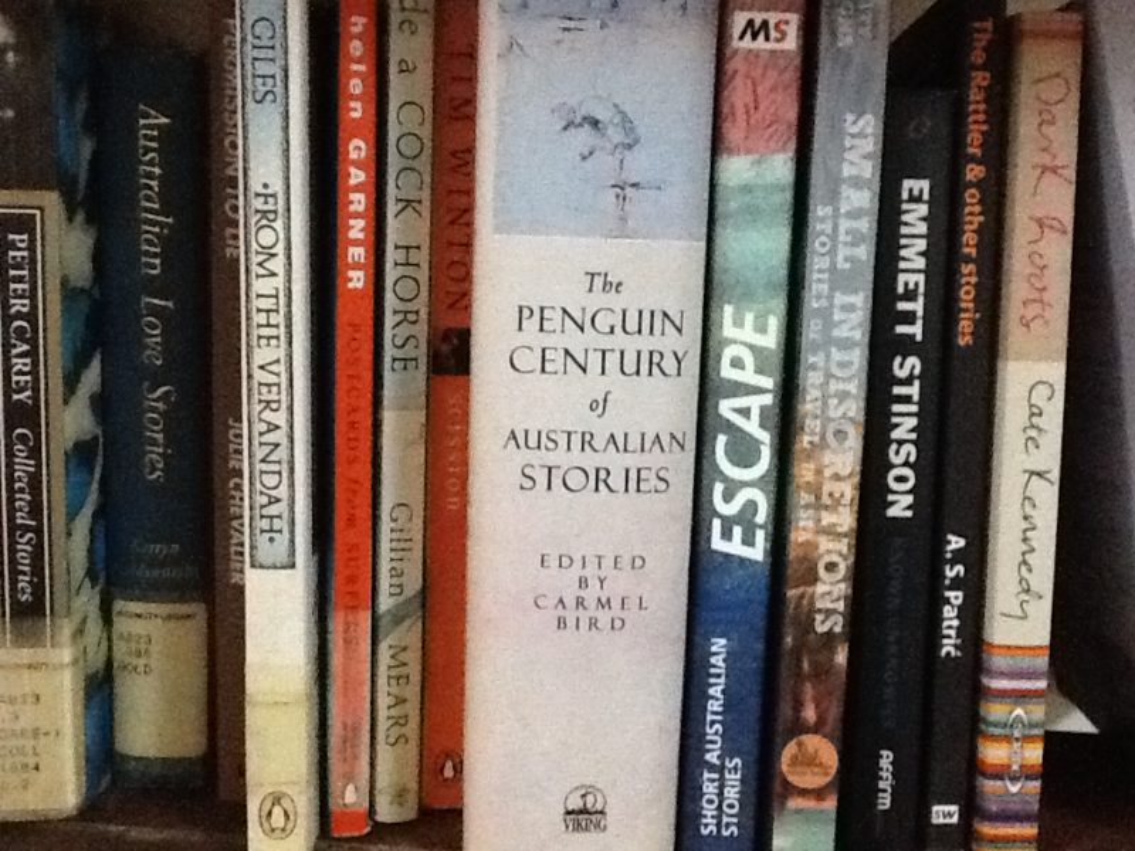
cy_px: 426
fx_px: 1443
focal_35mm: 44
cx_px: 568
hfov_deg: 42.9
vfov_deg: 32.9
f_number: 2.4
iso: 640
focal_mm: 2.03
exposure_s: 1/15
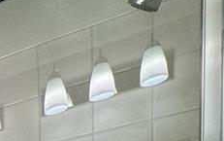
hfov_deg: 20.6
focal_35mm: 77
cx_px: -154
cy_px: 375
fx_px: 471
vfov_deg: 12.1
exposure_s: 1/120
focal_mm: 2.22
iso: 125
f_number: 2.2
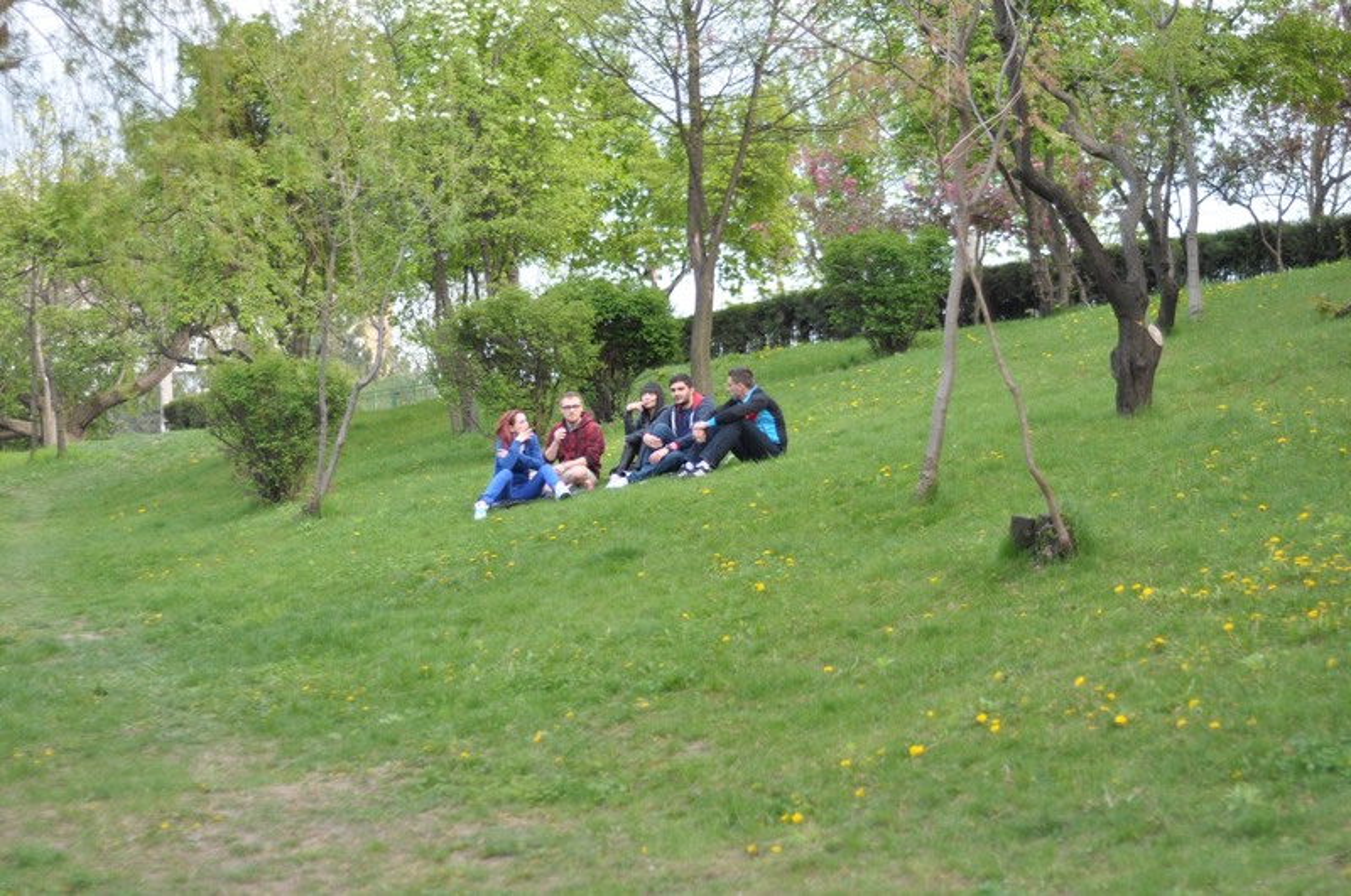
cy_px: 448
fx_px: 2811
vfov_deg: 18.1
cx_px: 676
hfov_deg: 27.0
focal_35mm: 75
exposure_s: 1/1600
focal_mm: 50
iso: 400
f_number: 2.2
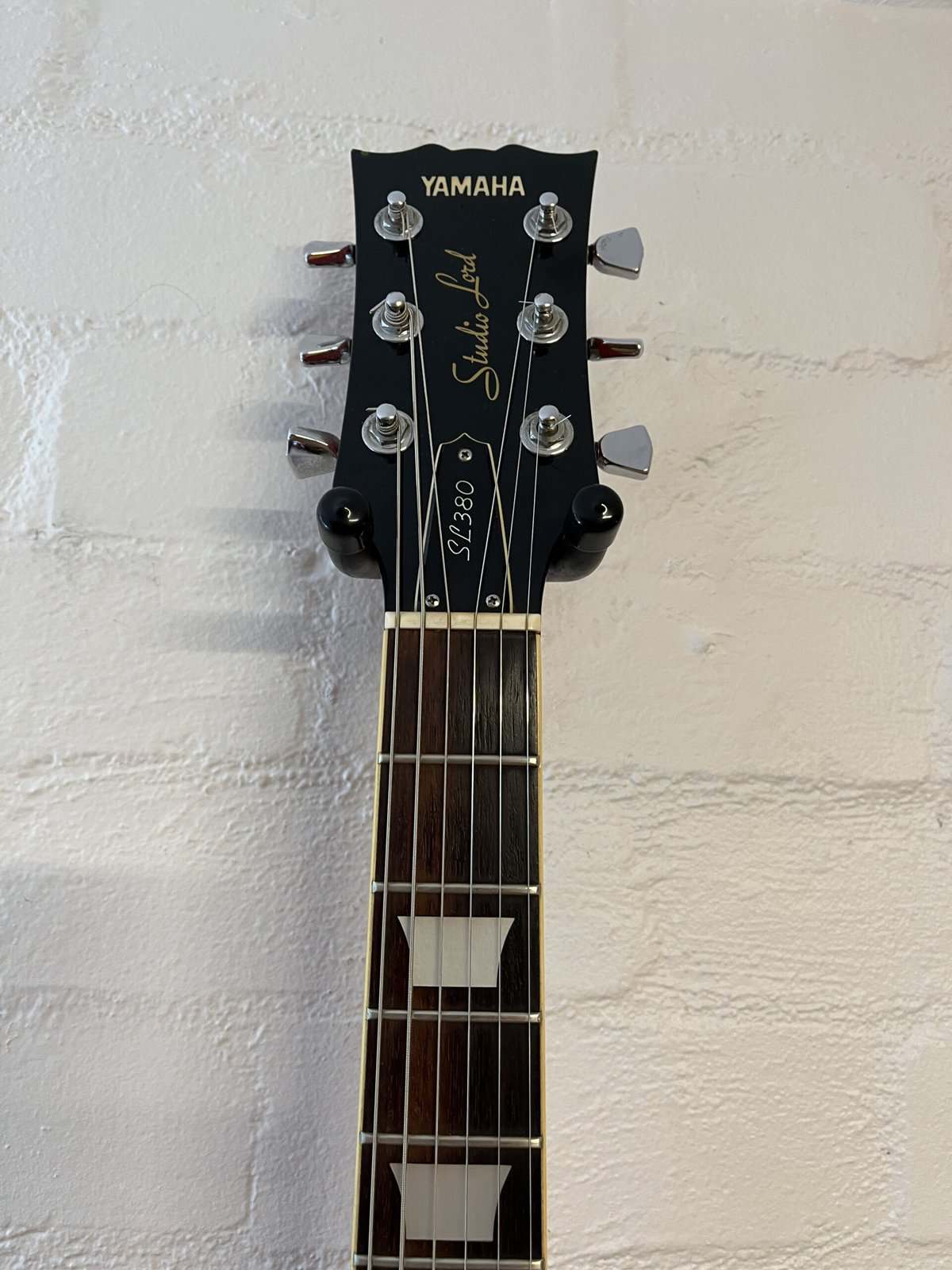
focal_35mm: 26
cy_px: 635
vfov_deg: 67.3
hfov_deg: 53.1
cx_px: 476
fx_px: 953
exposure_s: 1/60
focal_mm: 5.1
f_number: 1.6
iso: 125
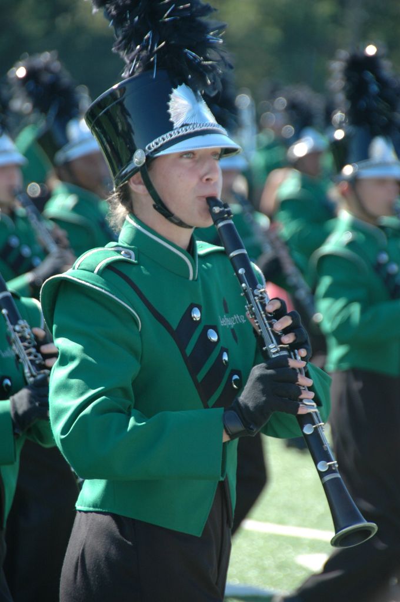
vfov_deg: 6.9
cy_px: 301
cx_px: 200
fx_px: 5013
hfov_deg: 4.6
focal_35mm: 300
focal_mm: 200
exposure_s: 1/250
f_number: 5.6
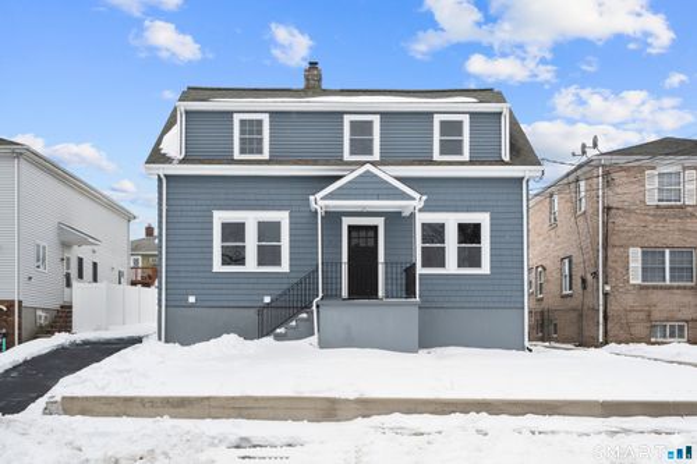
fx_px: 677
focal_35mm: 35
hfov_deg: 54.5
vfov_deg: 37.8
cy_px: 232
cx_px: 348
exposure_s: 1/20
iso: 200
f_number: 9
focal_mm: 35
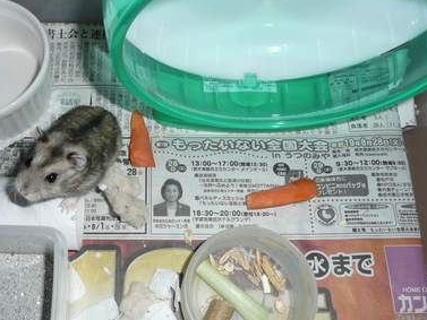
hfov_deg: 48.4
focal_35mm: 38
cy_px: 174
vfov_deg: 37.7
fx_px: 469
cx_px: 153
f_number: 3.3
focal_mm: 4.6
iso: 100
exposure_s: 1/30
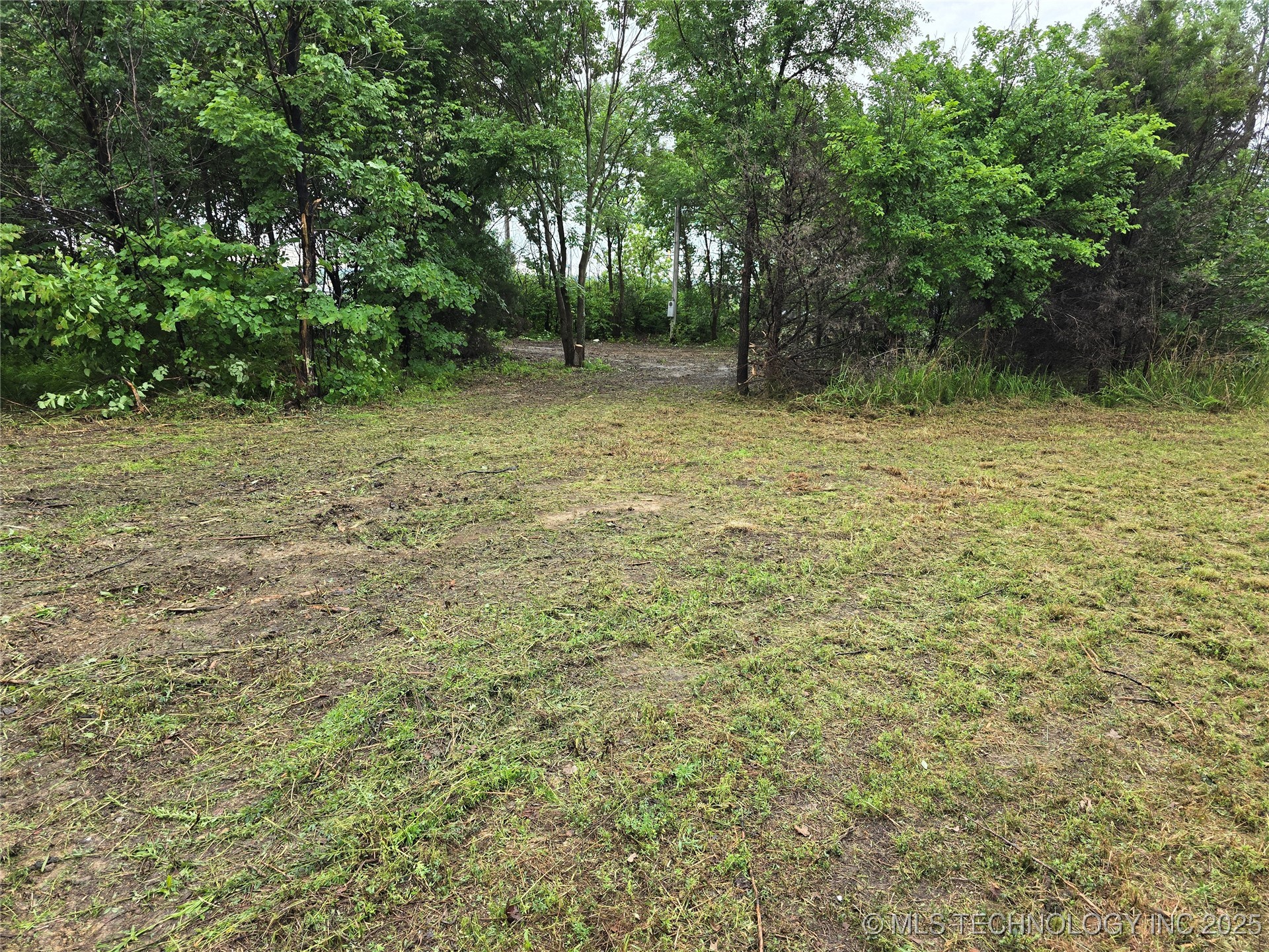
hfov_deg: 73.9
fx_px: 843
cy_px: 476
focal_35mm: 23
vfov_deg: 58.9
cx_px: 634
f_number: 1.7
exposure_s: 1/180
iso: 80
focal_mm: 6.3
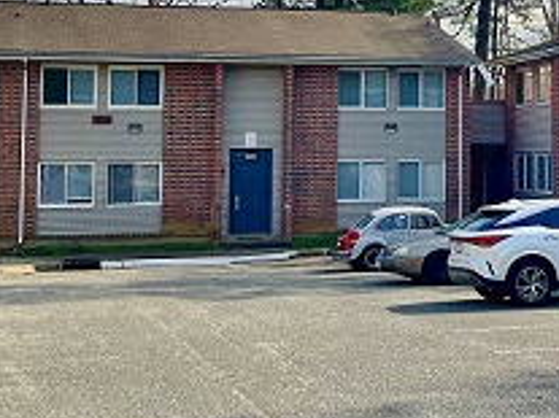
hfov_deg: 23.5
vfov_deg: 17.4
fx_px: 1291
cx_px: 548
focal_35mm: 80
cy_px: -112
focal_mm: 5.1
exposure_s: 1/6173
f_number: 1.6
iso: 50
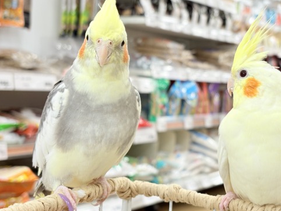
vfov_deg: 21.3
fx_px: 560
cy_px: 110
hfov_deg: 28.0
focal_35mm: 69
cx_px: 182
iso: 50
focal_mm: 5.96
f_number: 1.6
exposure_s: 1/50
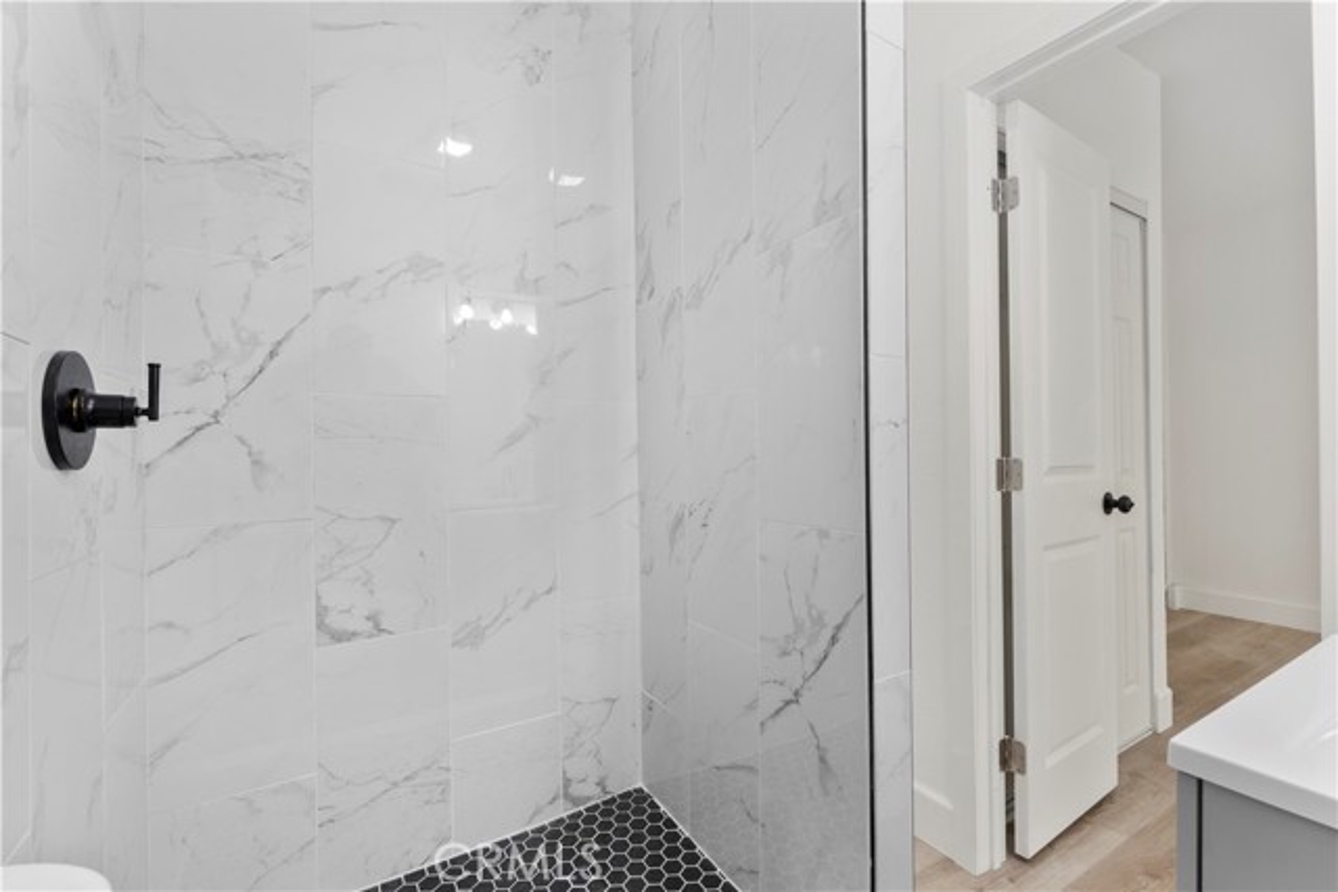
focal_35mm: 16
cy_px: 446
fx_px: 595
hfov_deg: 96.7
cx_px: 669
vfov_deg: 73.8
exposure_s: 1/8
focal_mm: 16
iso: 400
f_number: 9
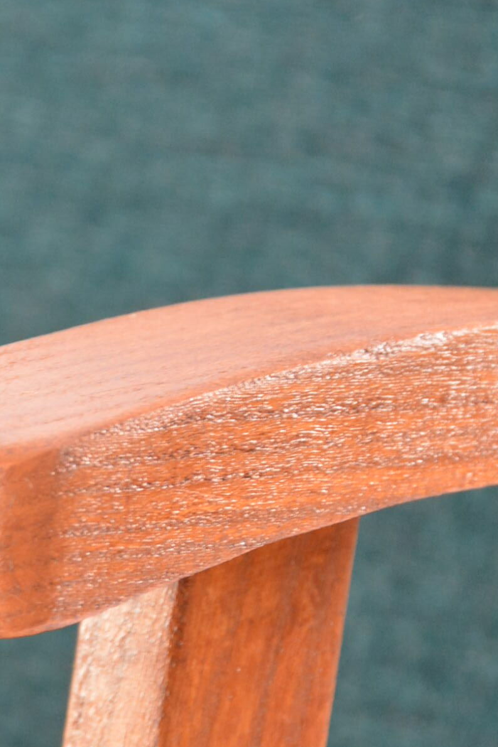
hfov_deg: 3.7
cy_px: 490
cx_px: 85
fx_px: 7679
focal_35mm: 370
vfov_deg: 5.6
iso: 1600
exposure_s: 1/125
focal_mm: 98
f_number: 5.6
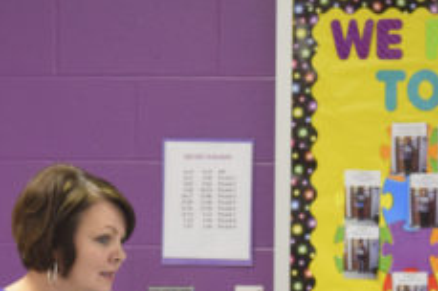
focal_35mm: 271
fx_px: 3288
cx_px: 147
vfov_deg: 5.0
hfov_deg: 7.6
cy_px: 400
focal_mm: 55
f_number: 4
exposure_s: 1/60
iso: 900
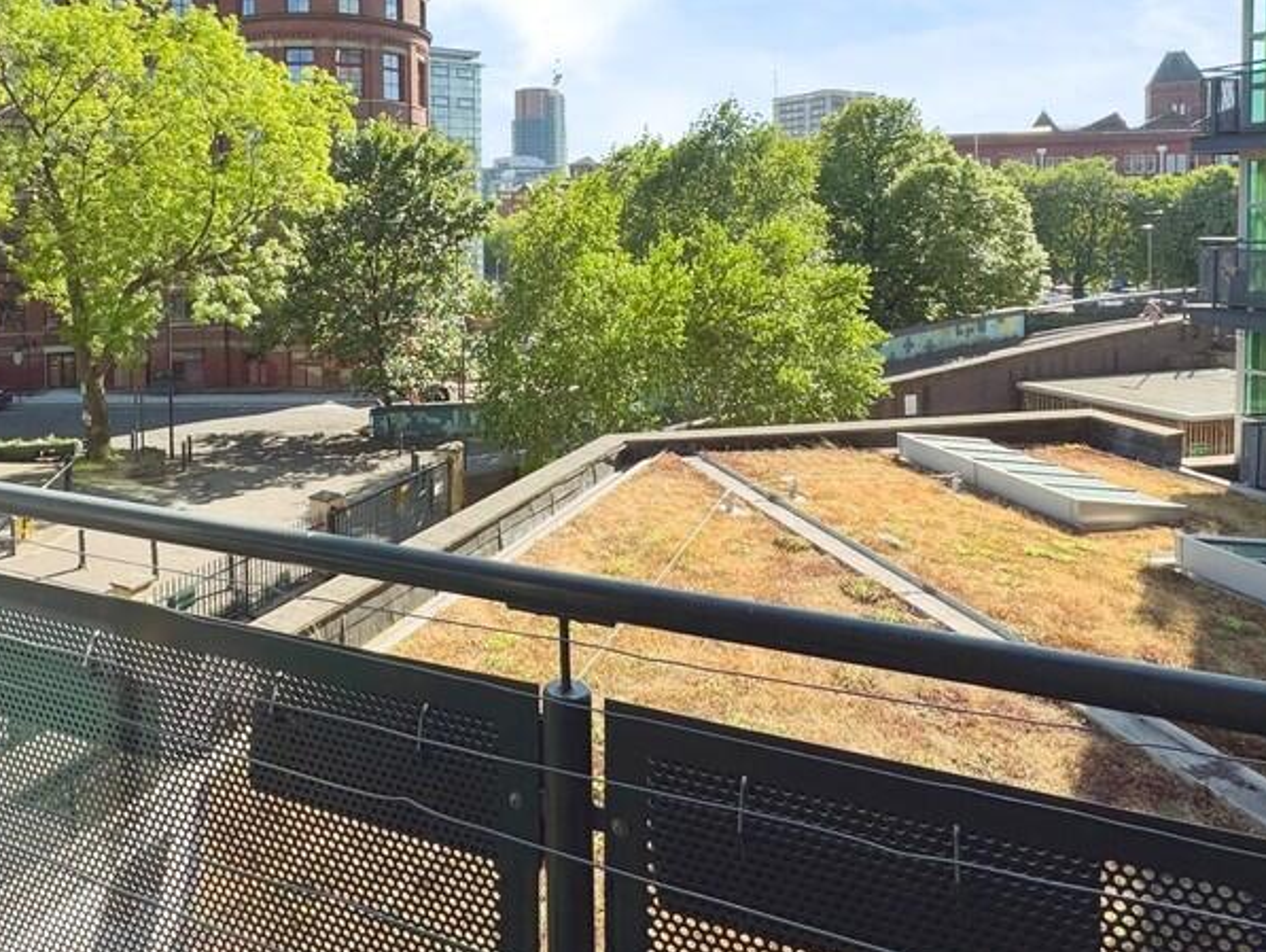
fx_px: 879
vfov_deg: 56.0
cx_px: 447
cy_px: 336
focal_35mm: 24
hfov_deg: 70.0
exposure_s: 1/1094
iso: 50
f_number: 2.2
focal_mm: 2.22
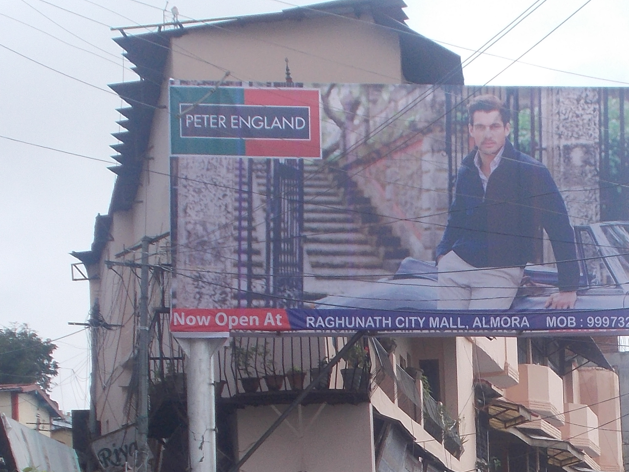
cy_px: 572
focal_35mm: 119
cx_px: 550
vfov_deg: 12.2
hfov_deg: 16.4
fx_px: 2162
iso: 80
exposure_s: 1/500
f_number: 4.2
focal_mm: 7.9
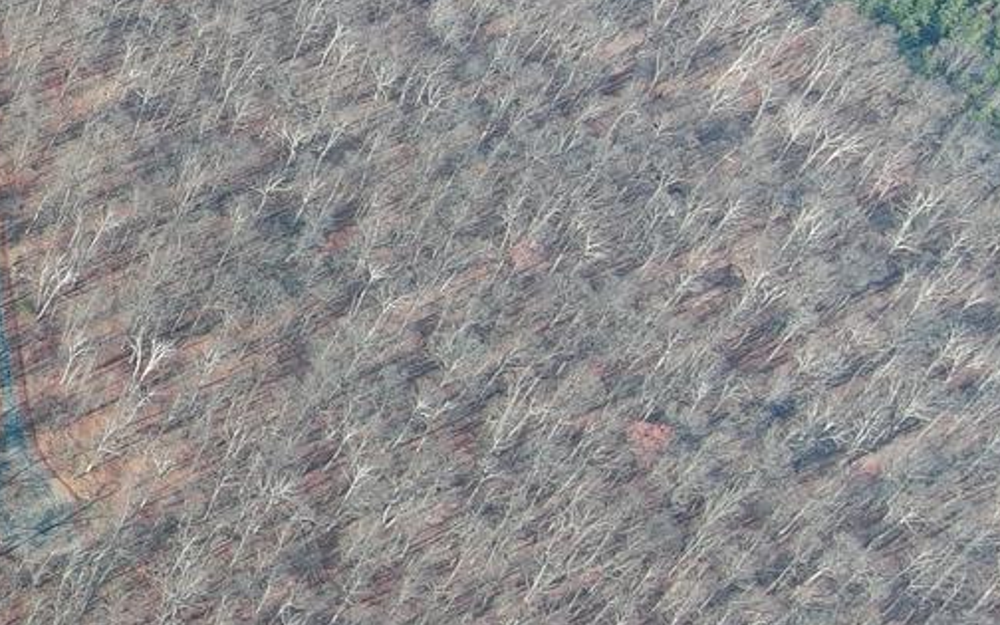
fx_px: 3270
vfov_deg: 10.8
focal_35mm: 120
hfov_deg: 14.5
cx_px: -974
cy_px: 15
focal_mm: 10.57
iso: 100
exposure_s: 1/381
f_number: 2.8
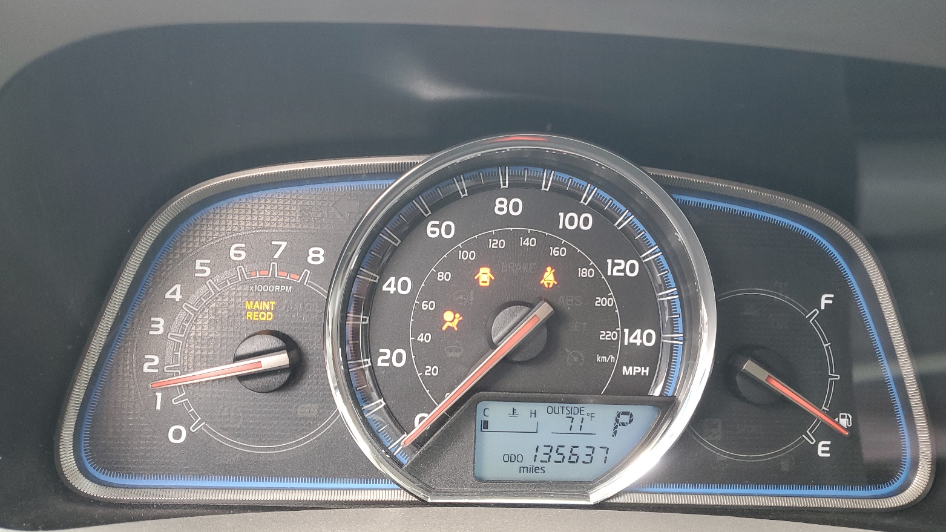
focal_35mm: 29
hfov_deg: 66.1
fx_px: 727
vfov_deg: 40.2
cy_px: 276
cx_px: 479
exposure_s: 1/60.2
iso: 89
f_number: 1.5
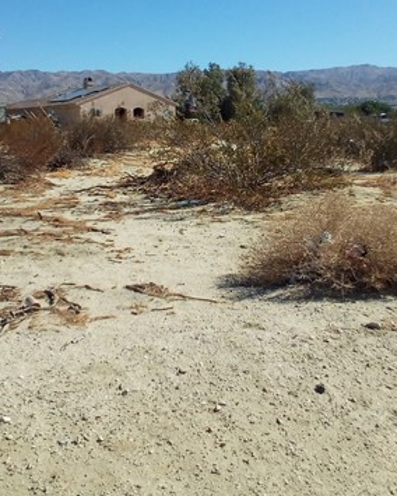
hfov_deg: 34.0
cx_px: 159
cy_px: 184
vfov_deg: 41.7
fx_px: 646
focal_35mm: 44
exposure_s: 1/1486
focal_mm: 2.05
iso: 101
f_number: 2.4
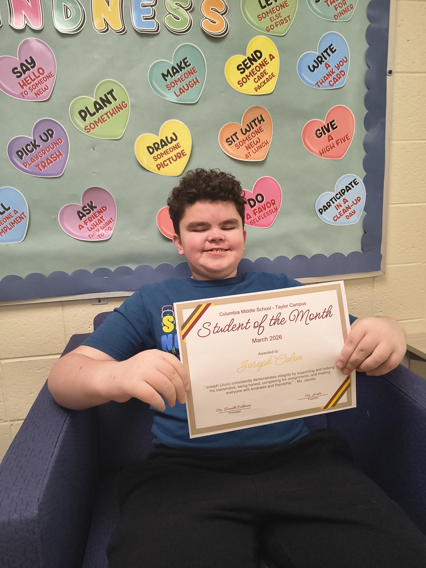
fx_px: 394
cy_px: 284
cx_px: 213
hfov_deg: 56.8
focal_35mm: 24
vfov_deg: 71.6
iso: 823
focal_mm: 5.56
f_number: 1.8
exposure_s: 1/100
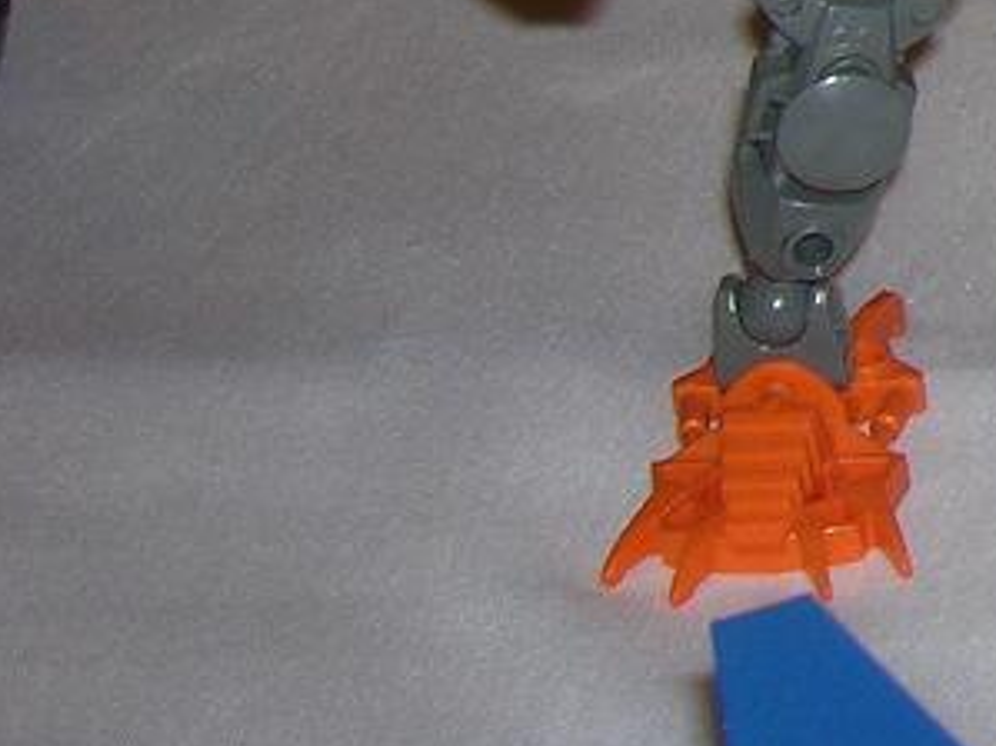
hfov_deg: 11.3
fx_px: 4487
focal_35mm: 156
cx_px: 2085
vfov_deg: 9.1
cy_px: -636
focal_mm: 6
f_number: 2.9
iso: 50
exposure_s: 1/60.1
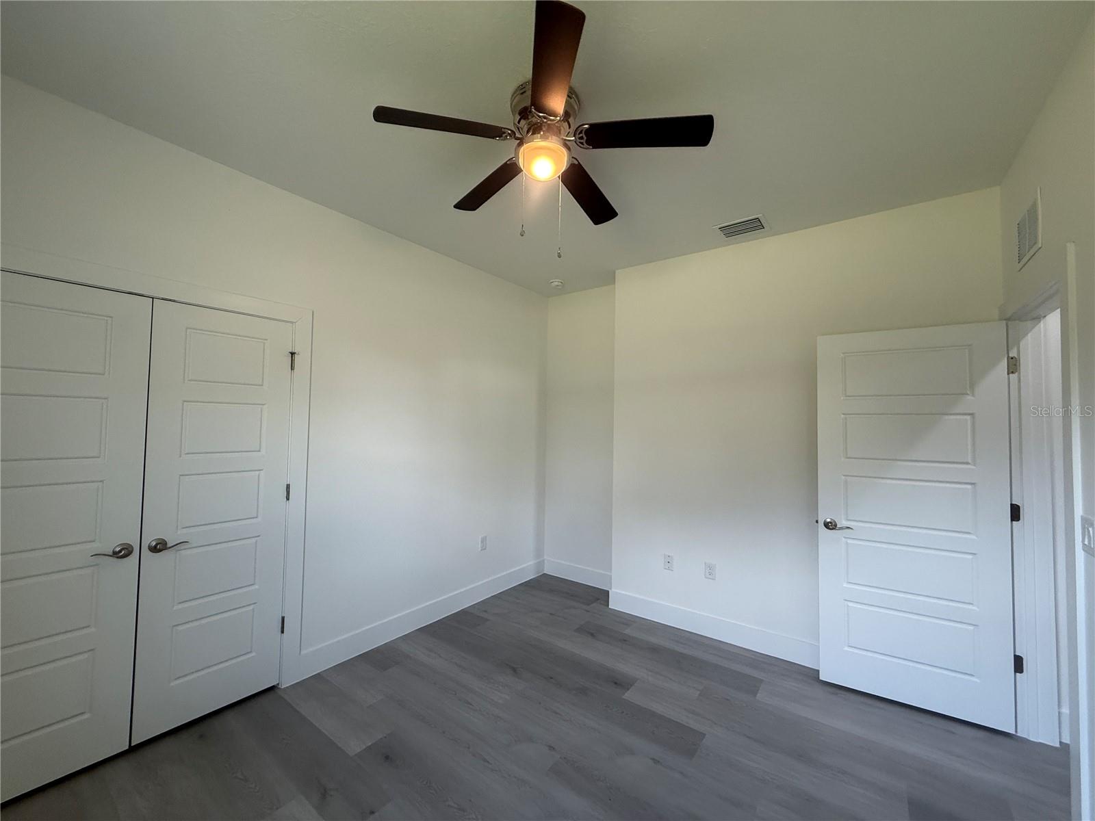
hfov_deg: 102.1
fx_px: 443
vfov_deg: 85.7
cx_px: 548
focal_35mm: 14
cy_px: 410
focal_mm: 2.22
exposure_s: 1/120
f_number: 2.2
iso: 160
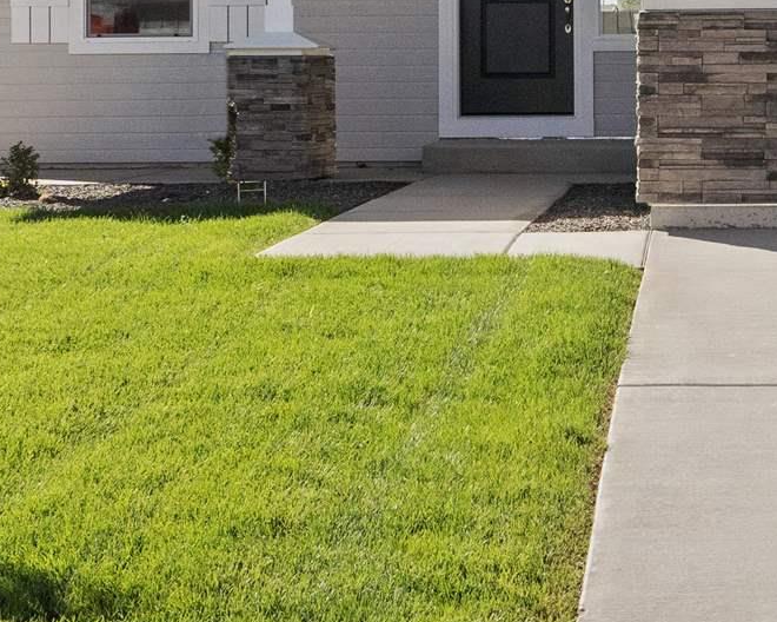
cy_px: 65
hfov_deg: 22.3
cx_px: 735
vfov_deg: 18.2
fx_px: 1909
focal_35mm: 83
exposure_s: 1/3200
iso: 640
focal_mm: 19
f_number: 7.1
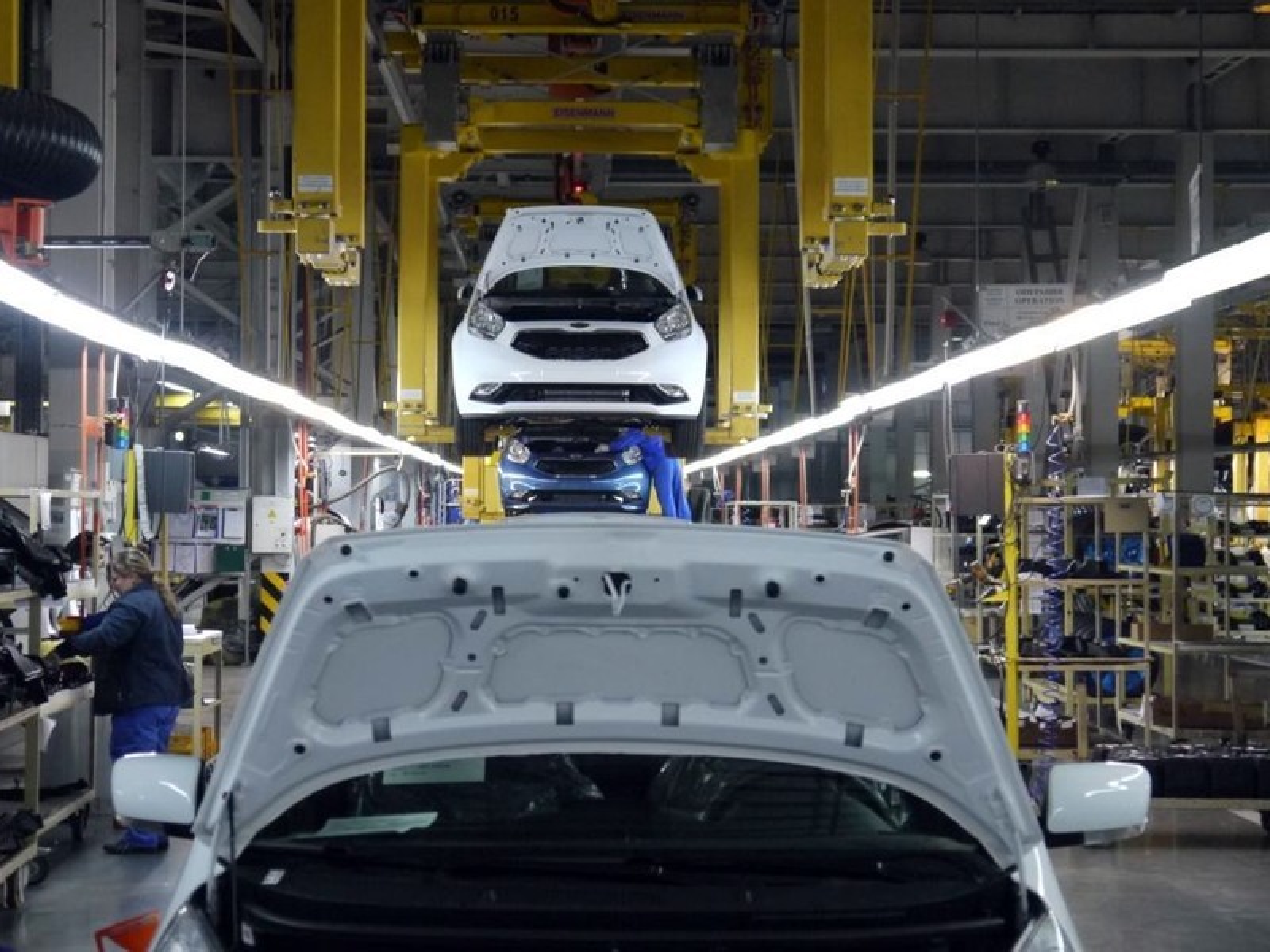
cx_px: 635
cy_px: 476
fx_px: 2495
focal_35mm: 68
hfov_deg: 28.6
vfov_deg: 21.6
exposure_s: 1/40
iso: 800
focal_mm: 34
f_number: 5.2
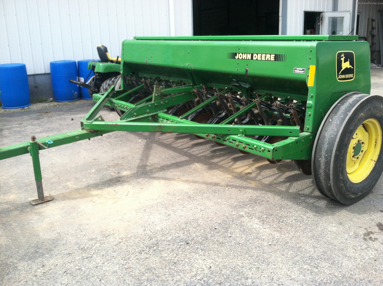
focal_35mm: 35
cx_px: 192
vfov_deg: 40.6
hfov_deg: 52.7
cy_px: 143
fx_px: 387
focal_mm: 3.85
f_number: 2.8
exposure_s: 1/652
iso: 80
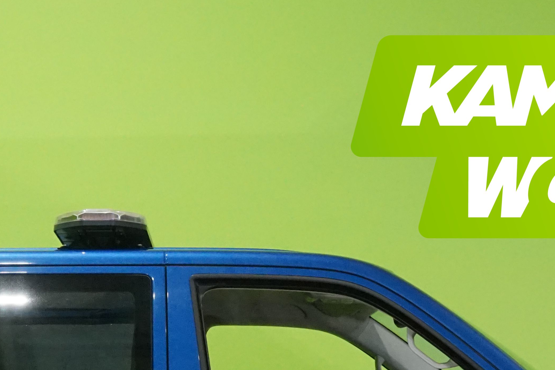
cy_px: 509
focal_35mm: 135
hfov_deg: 15.1
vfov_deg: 9.9
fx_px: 2081
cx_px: 120
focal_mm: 47
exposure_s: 1/60
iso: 6400
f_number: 13
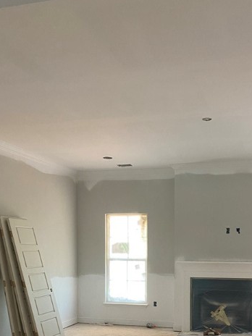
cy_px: 272
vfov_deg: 41.8
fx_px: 417
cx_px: 161
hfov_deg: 33.4
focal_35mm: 43
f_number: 1.8
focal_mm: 4.25
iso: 250
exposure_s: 1/60
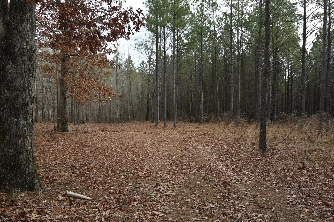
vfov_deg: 43.6
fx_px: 278
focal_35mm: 30
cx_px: 167
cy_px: 111
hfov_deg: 62.0
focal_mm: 20
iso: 220
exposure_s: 1/250
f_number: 5.6
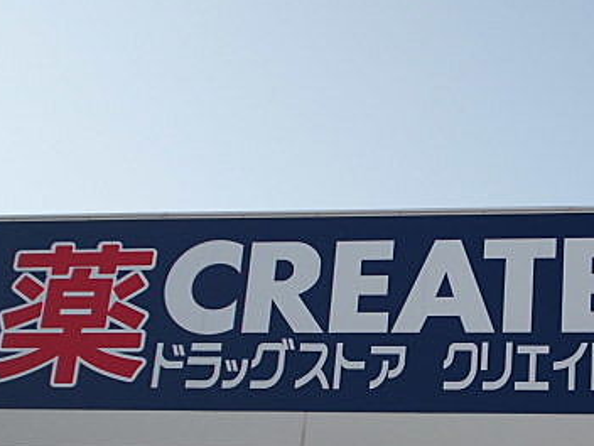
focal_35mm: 80
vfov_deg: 18.3
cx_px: 461
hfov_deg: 24.1
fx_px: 1373
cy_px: 356
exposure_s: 1/500
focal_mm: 7.9
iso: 64
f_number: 4.2
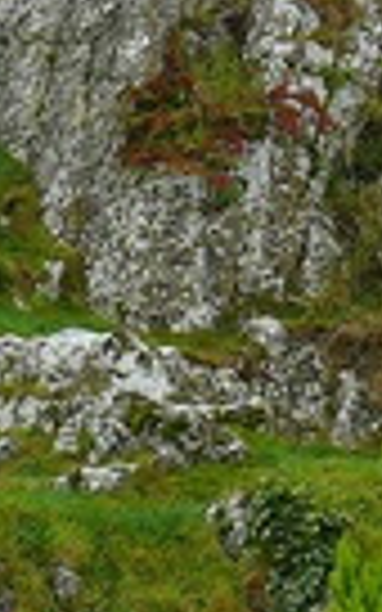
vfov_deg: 11.8
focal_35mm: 175
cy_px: -4
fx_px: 2915
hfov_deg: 7.5
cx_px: 346
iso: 100
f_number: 4.5
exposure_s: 1/200
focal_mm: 7.4
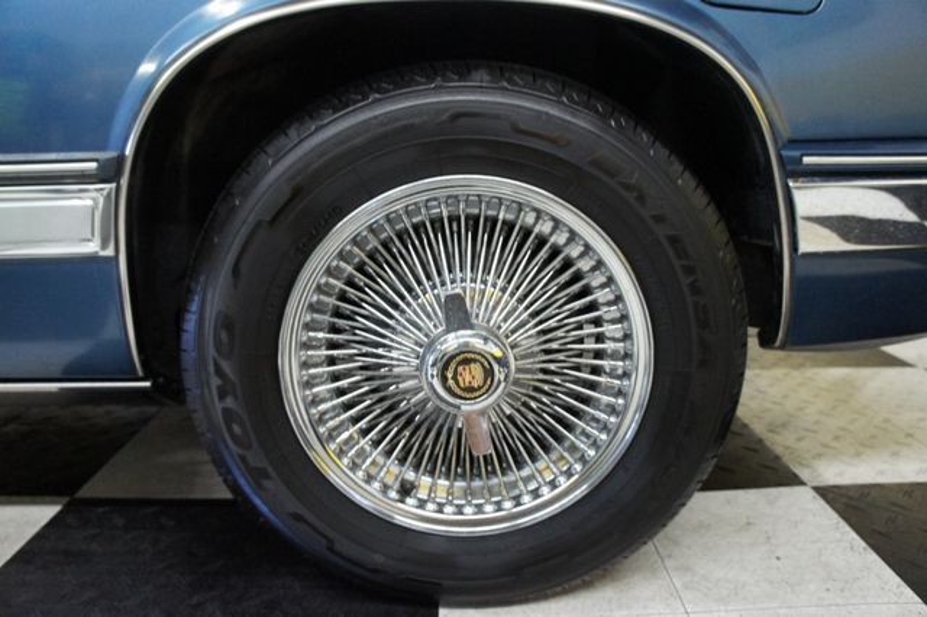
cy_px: 308
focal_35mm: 27
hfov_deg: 67.4
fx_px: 695
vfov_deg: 47.9
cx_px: 464
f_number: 3.5
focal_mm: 18
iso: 1600
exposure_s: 1/80
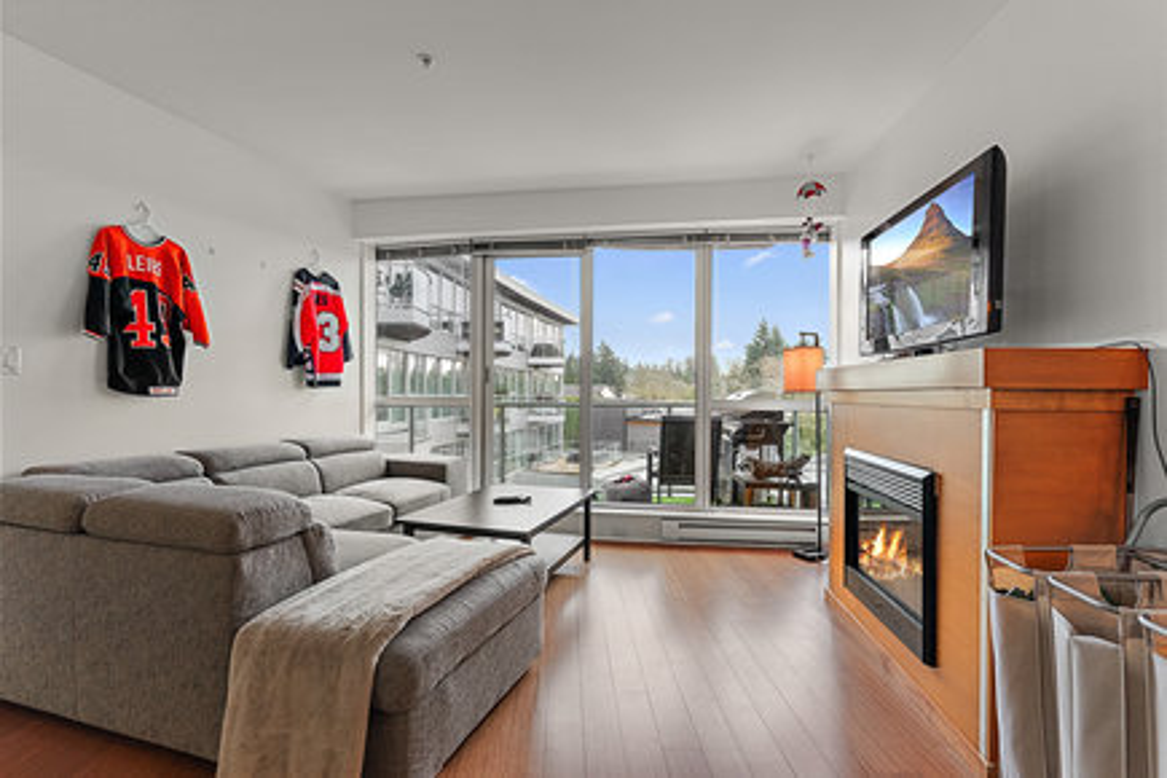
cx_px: 584
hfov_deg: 93.3
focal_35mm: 17
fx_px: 551
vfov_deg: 70.4
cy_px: 389
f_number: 9
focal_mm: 17
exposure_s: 1/10
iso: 640
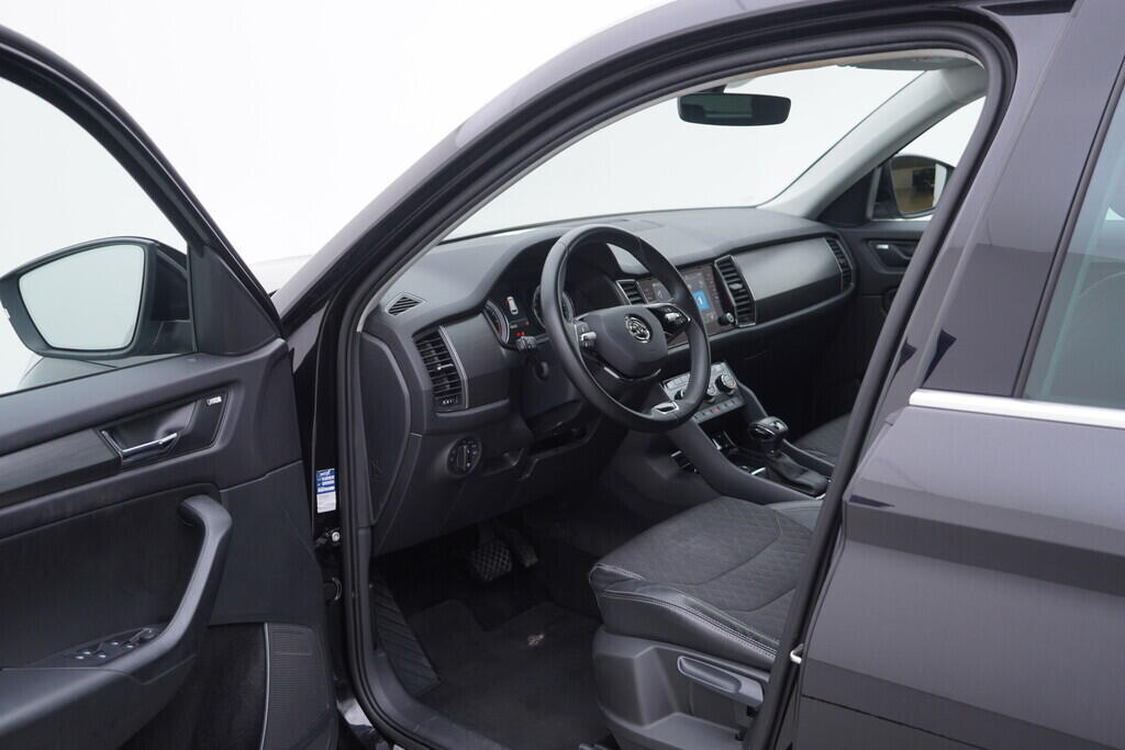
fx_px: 1125
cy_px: 375
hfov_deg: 53.1
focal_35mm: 36
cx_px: 562
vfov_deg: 36.9
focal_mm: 24
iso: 125
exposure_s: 1/50
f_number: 3.2
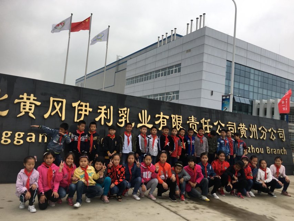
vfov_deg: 48.2
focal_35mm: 29
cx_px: 147
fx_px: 246
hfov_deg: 61.7
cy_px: 110
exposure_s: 1/212
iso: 25
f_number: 2.2
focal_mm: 4.15
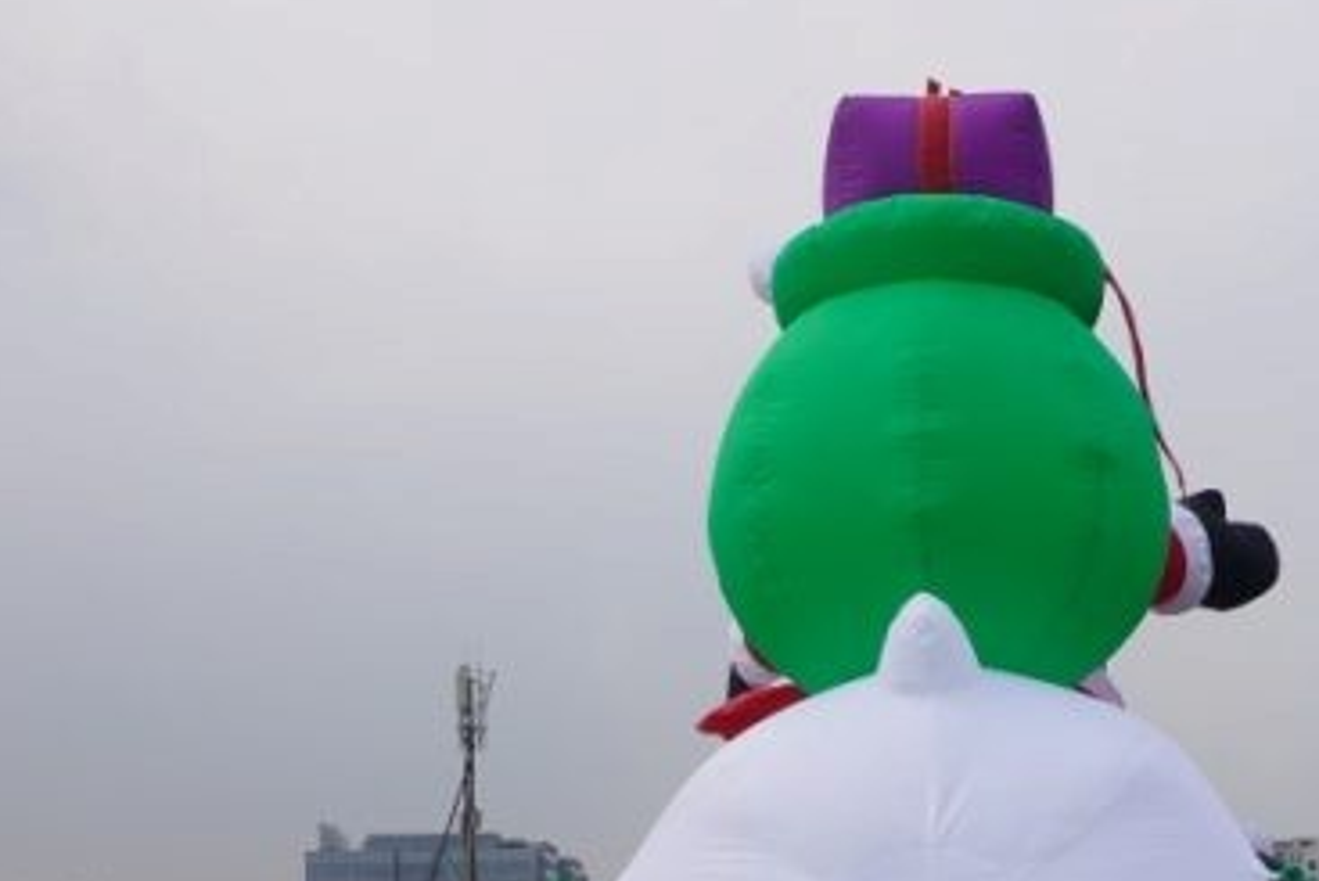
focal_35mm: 67
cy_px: 1027
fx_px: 2456
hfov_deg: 29.8
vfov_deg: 19.3
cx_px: 891
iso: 100
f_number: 10
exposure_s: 1/200
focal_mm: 16
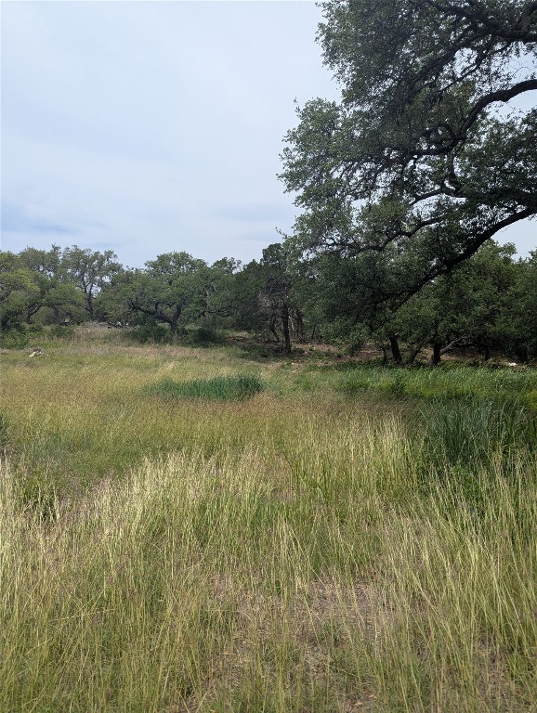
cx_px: 268
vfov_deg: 71.5
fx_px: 495
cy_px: 356
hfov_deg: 56.9
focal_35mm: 24
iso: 47
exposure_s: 1/2571
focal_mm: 6.81
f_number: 1.85
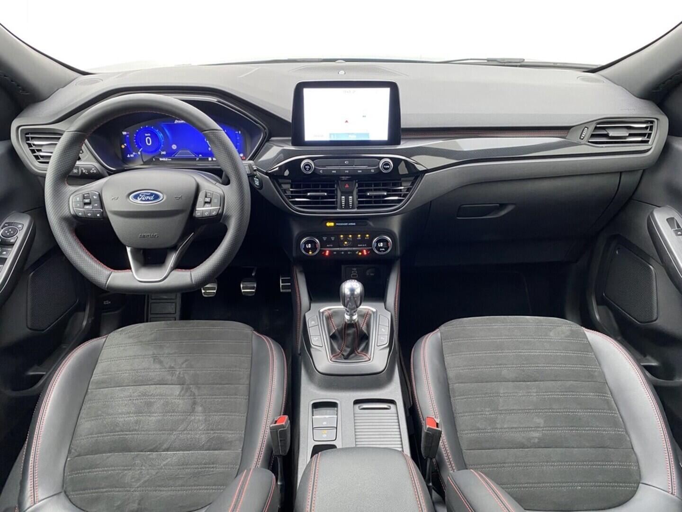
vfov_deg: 53.1
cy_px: 256
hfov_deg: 67.3
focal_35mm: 26
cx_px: 341
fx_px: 512
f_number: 1.8
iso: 160
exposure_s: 1/60
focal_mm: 4.25
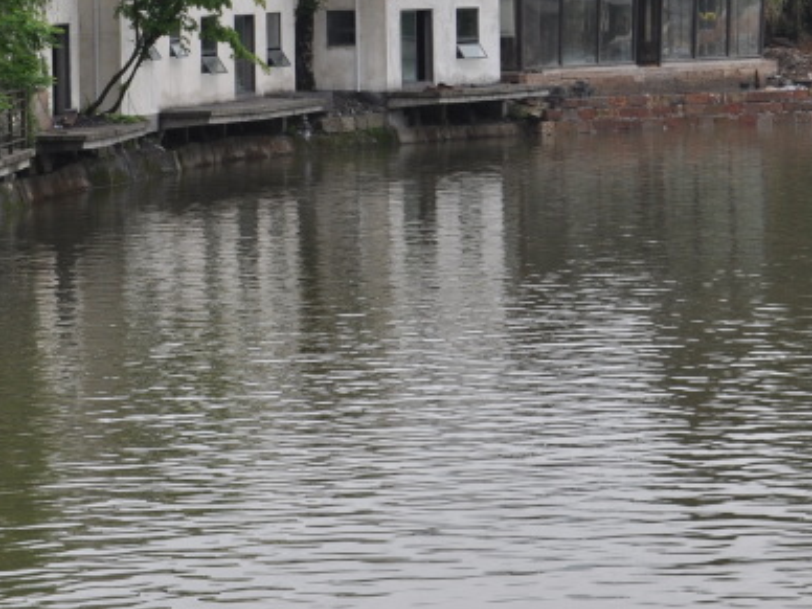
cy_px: -33
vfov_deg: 8.6
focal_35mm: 171
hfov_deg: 11.5
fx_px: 4018
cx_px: 161
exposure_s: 1/250
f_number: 8
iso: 200
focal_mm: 45
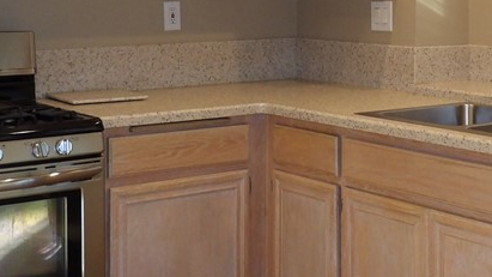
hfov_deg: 27.8
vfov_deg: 15.6
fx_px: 991
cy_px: -5
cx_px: 302
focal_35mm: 76
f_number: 3.4
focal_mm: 5
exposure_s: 1/33
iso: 200
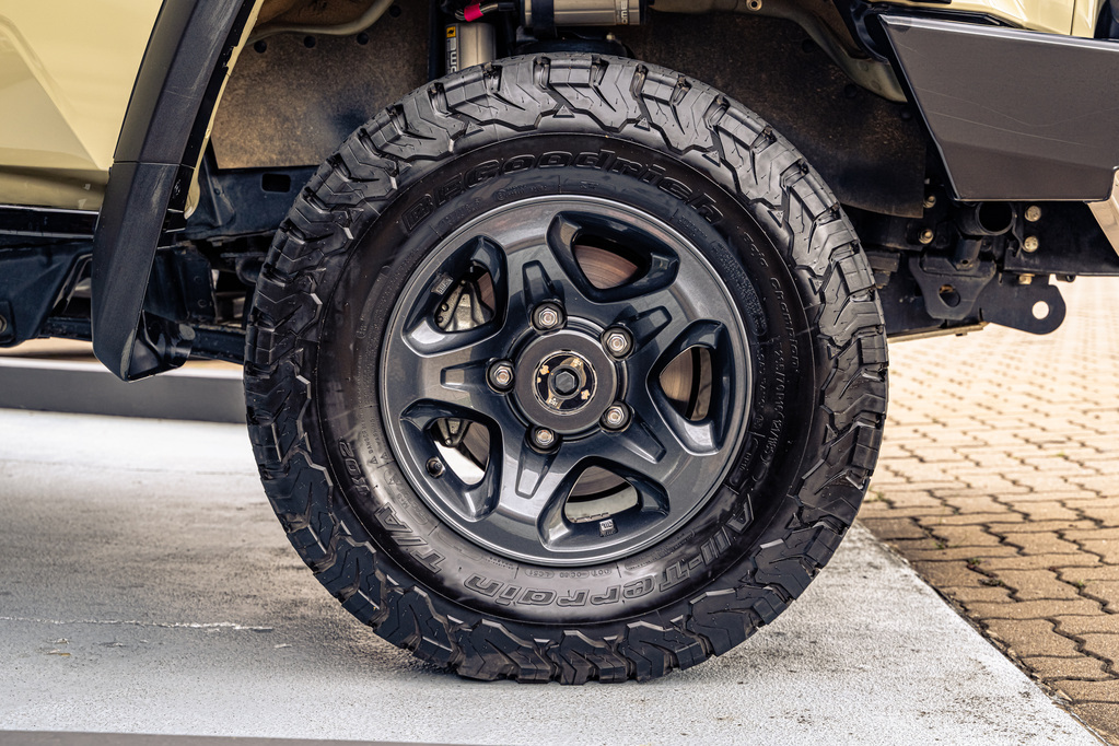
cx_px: 560
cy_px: 373
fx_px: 1678
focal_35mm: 54
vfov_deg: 25.1
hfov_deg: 36.9
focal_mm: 54
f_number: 6.3
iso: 500
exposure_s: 1/200
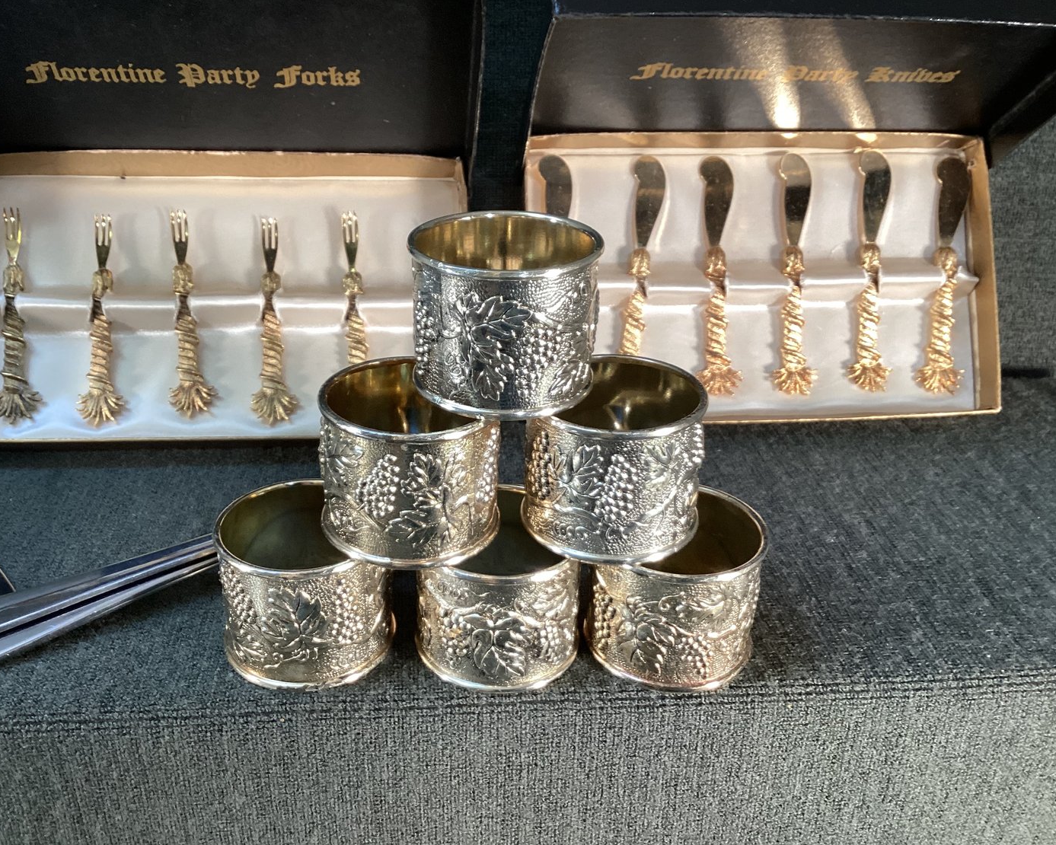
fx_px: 1032
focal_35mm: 33
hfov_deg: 54.2
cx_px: 495
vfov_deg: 44.6
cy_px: 430
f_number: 2.4
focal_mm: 3.3
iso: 100
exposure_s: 1/60
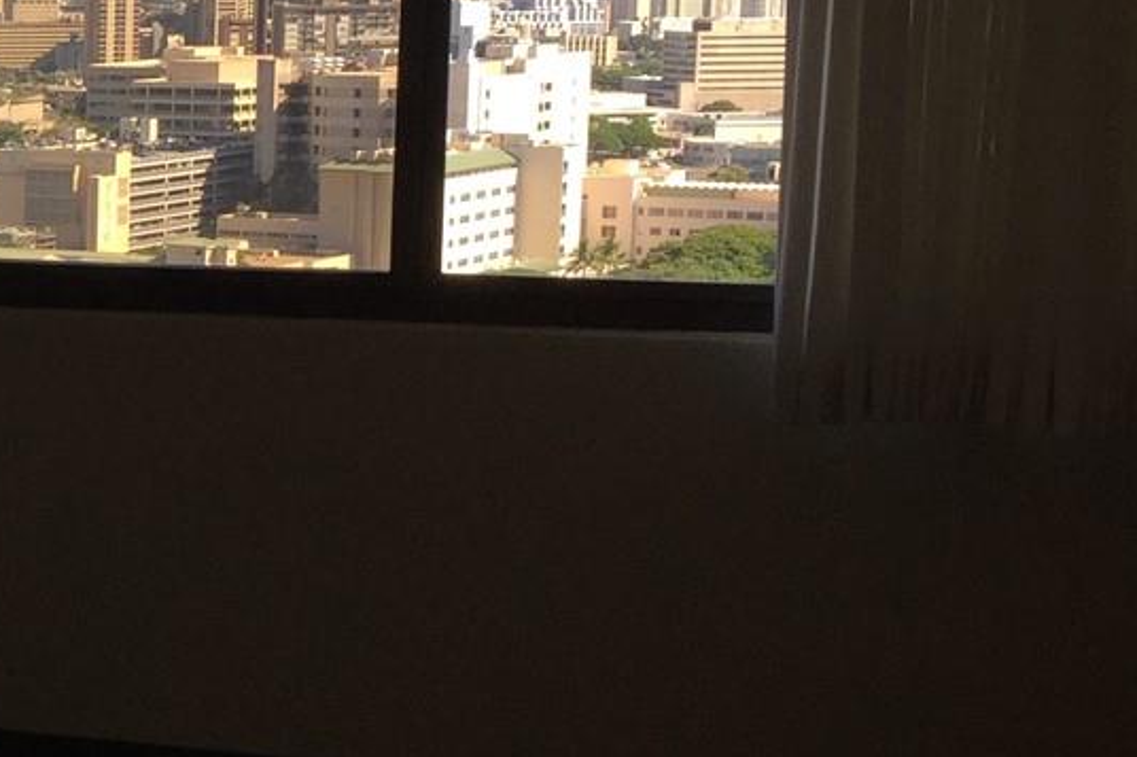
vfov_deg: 15.2
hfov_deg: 20.7
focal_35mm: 90
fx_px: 2841
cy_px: 439
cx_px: -337
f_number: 2.2
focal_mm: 4.15
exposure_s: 1/412
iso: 32
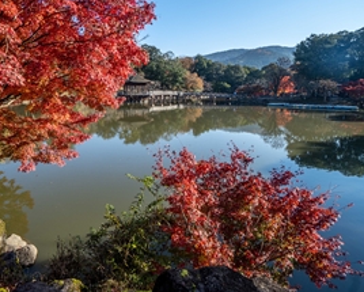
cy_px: 124
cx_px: 136
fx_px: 226
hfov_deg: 76.2
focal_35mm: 21
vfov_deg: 65.3
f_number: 8
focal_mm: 10
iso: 200
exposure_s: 1/200
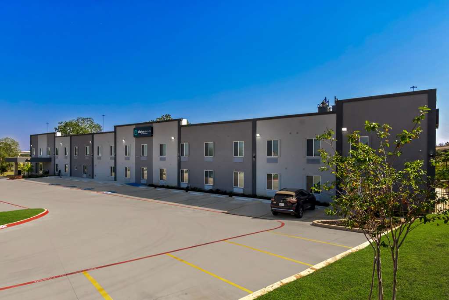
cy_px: 150
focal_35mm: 20
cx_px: 224
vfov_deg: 63.2
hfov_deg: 85.4
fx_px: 243
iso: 800
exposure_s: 1/2000
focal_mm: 13
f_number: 11
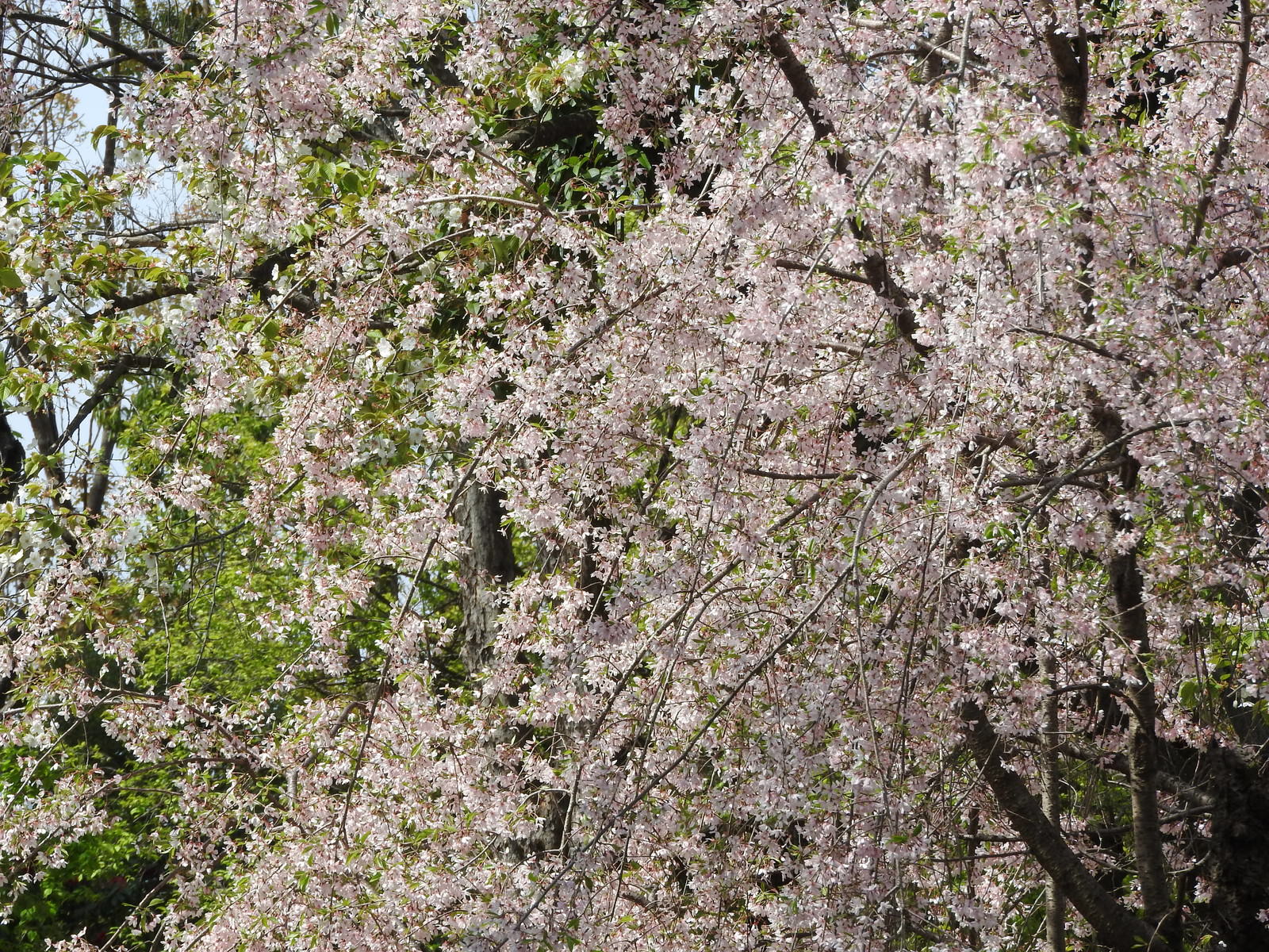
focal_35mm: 270
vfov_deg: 5.5
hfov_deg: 7.3
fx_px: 9898
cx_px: 634
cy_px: 476
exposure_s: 1/500
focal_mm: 48.4
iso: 100
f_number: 5.5
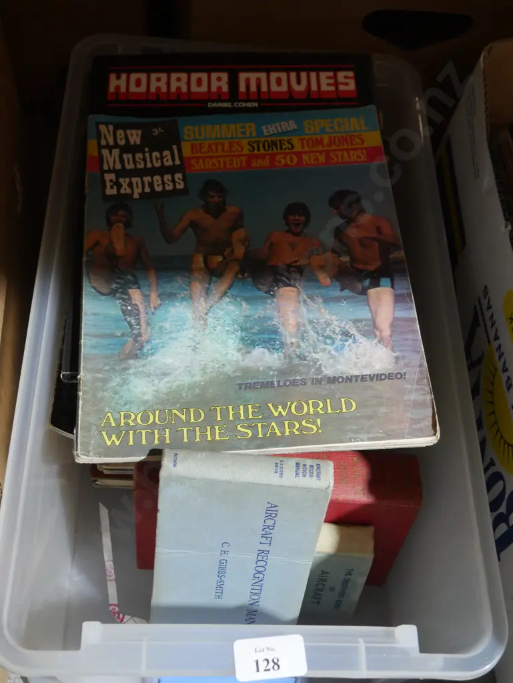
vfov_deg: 44.8
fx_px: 829
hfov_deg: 34.4
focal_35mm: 42
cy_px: 342
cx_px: 256
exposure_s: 1/60
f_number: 4.6
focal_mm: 21
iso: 2000
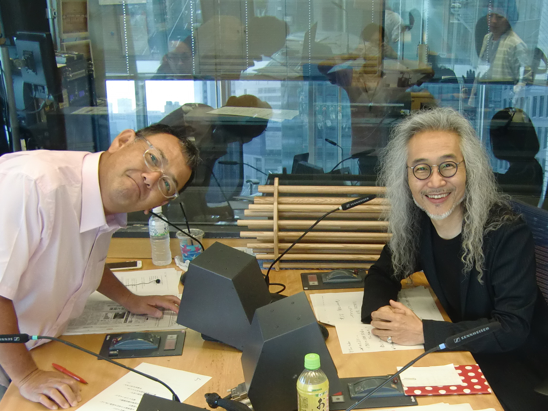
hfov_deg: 38.5
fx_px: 776
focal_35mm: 49
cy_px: 345
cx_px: 361
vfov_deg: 28.8
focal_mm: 4.9
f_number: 2.6
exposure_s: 1/60
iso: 160
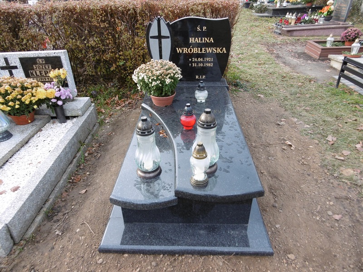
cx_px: 182
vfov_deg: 56.8
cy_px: 136
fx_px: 252
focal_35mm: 24
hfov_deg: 71.6
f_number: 3.1
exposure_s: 1/100
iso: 100
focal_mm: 4.3
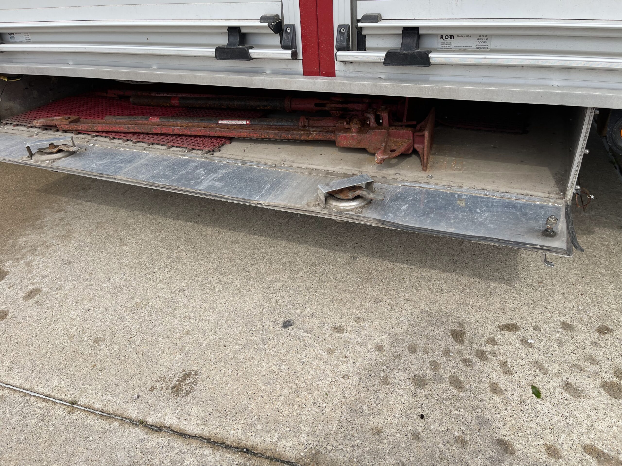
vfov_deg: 53.1
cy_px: 233
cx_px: 311
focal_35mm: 26
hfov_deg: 67.3
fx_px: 467
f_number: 1.6
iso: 32
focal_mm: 5.1
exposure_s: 1/1715
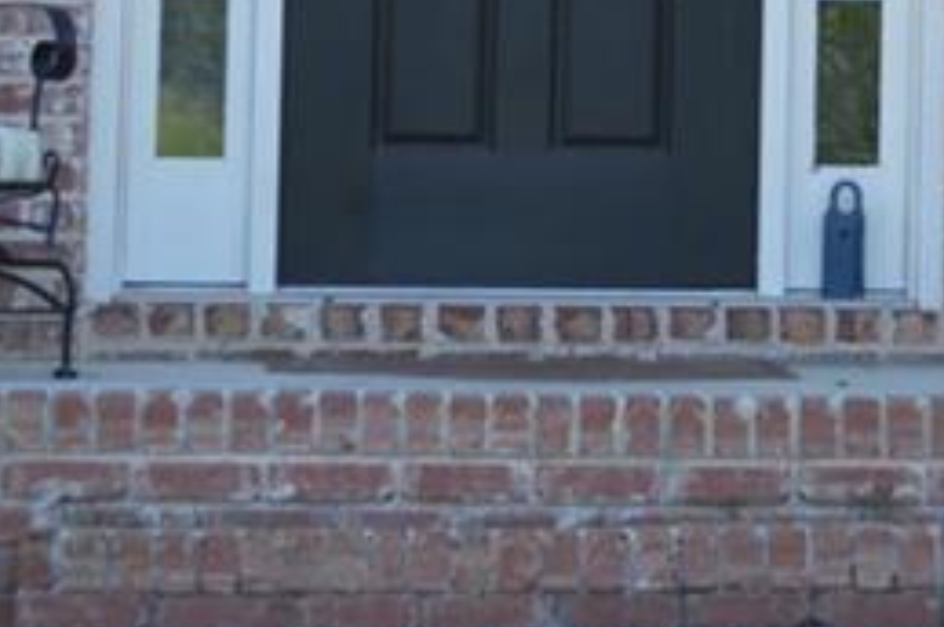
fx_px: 4976
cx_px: 1097
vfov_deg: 7.1
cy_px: -295
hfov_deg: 10.7
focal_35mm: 190
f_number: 5.6
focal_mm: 32
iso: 140
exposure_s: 1/125
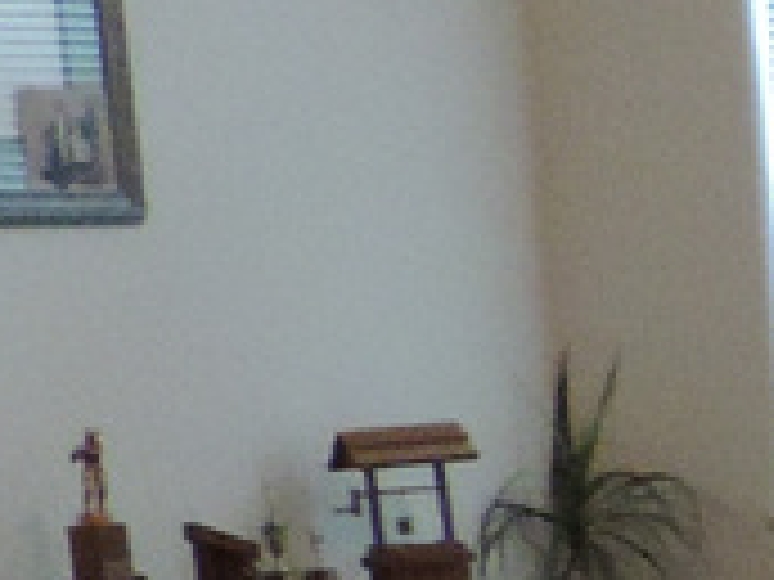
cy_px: 881
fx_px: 3197
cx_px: 2174
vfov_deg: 10.0
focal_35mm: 143
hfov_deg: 10.6
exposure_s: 1/60
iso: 1600
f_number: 3
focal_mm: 4.3
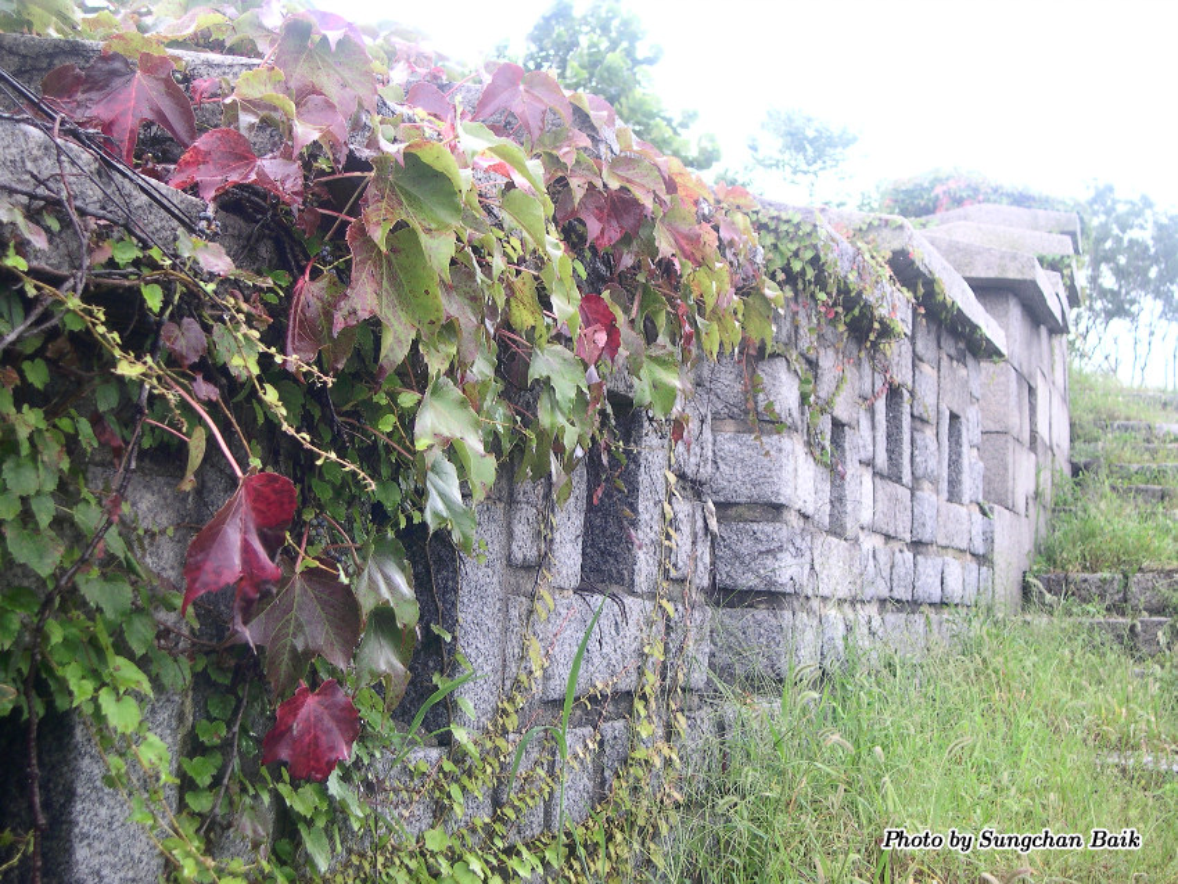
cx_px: 589
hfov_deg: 36.8
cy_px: 442
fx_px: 1770
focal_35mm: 52
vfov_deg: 28.0
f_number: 3.2
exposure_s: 1/60.7
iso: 100
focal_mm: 11.1
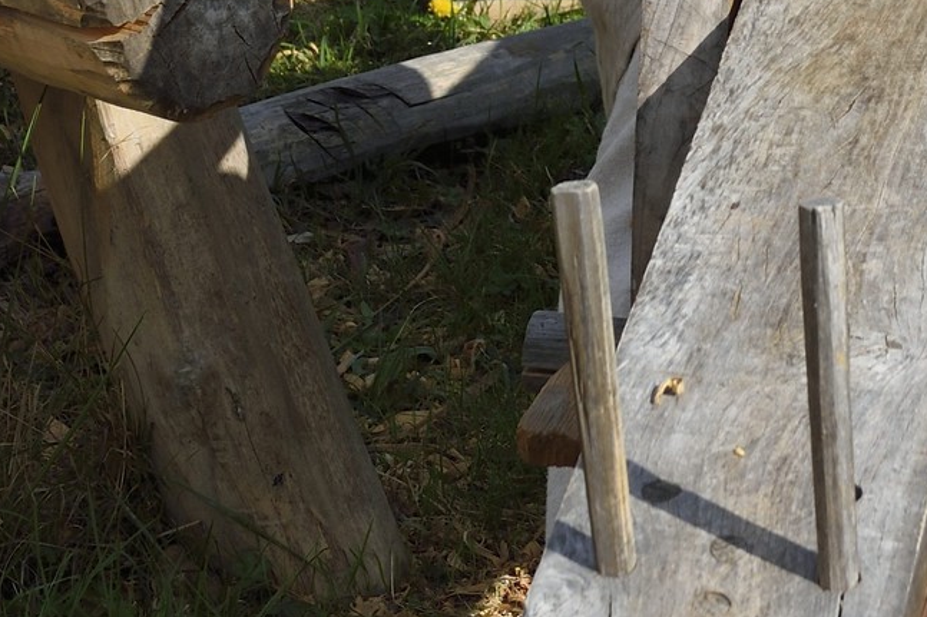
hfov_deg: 7.9
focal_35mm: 260
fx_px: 6693
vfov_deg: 5.1
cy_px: -887
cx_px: 936
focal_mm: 70
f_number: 11
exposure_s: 1/320
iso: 200
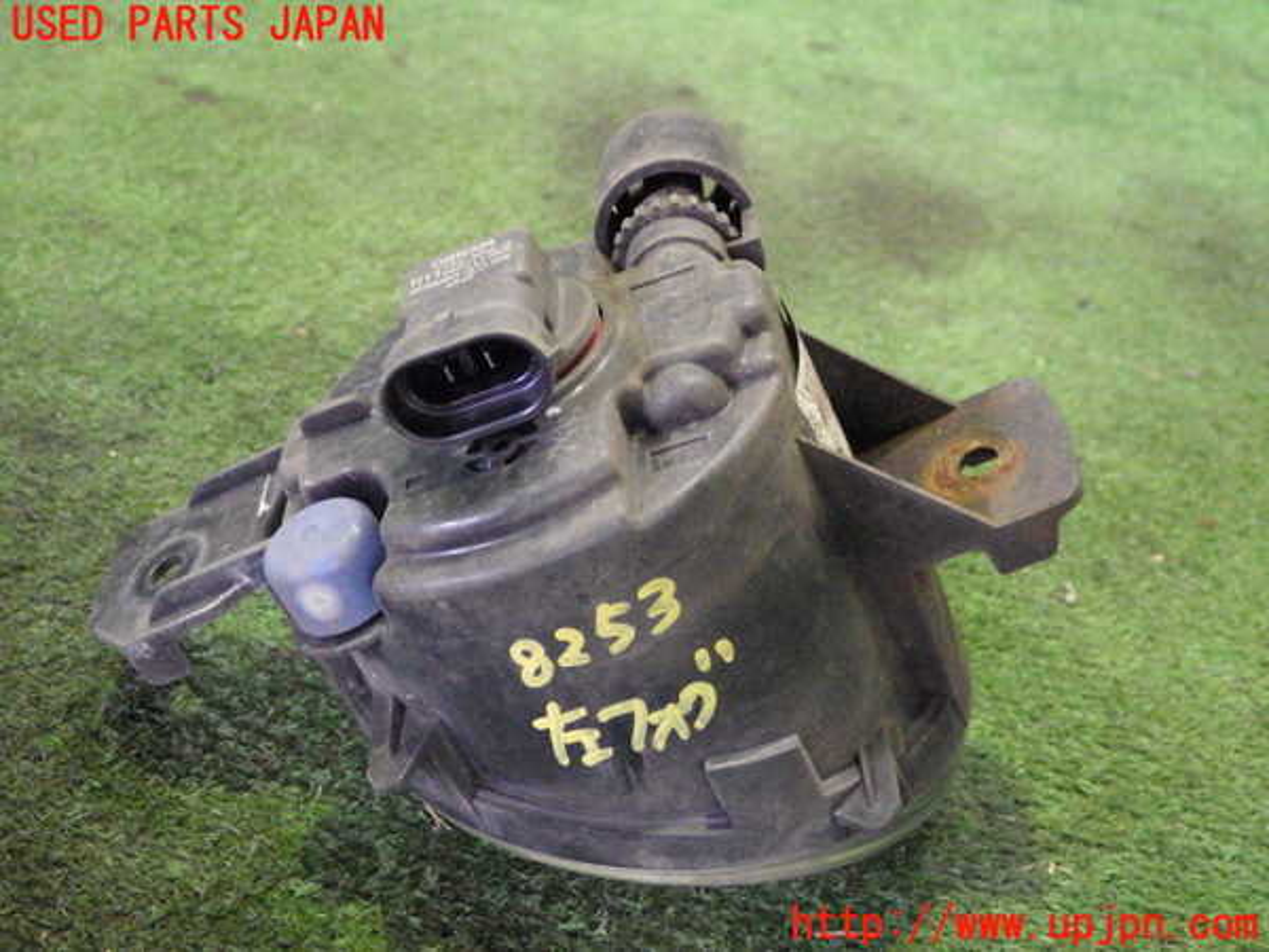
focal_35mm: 44
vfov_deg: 32.9
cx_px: 634
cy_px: 476
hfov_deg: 42.9
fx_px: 1613
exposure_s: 1/60
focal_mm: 7.9
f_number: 2.9
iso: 3200
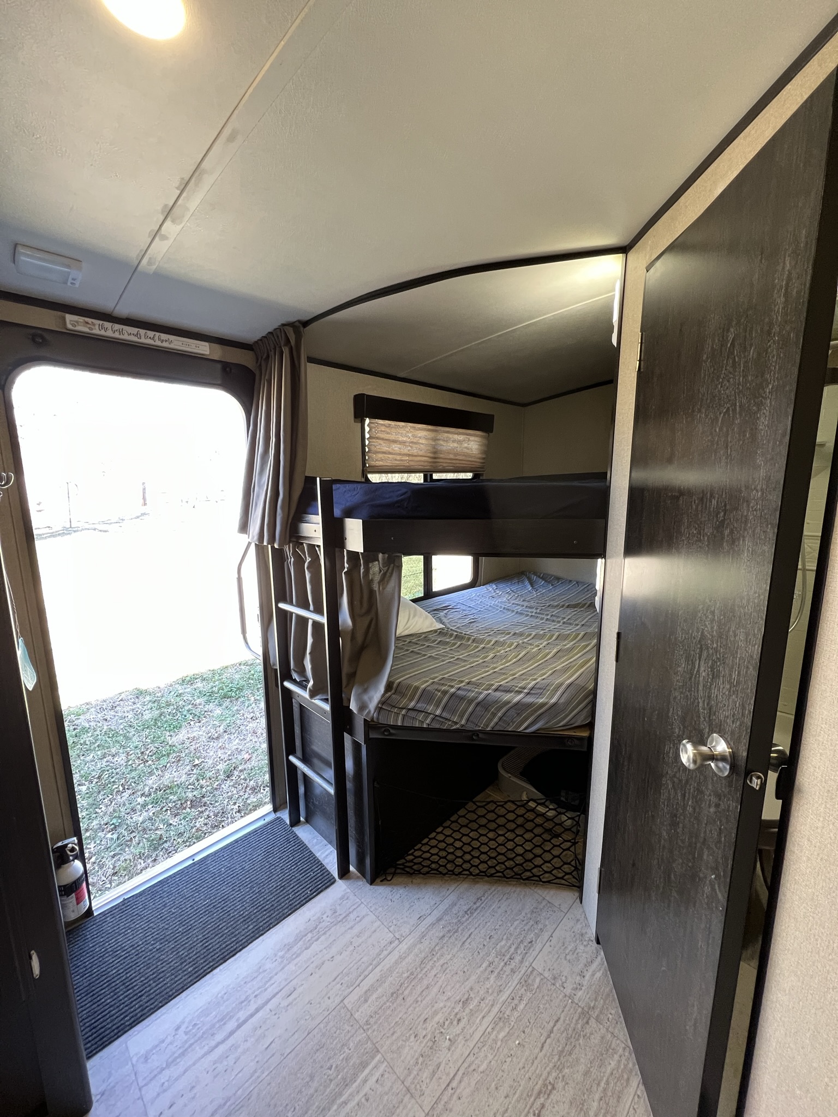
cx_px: 419
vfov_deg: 106.2
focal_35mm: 13
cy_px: 558
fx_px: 420
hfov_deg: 89.9
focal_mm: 1.57
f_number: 1.8
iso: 250
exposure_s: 1/72
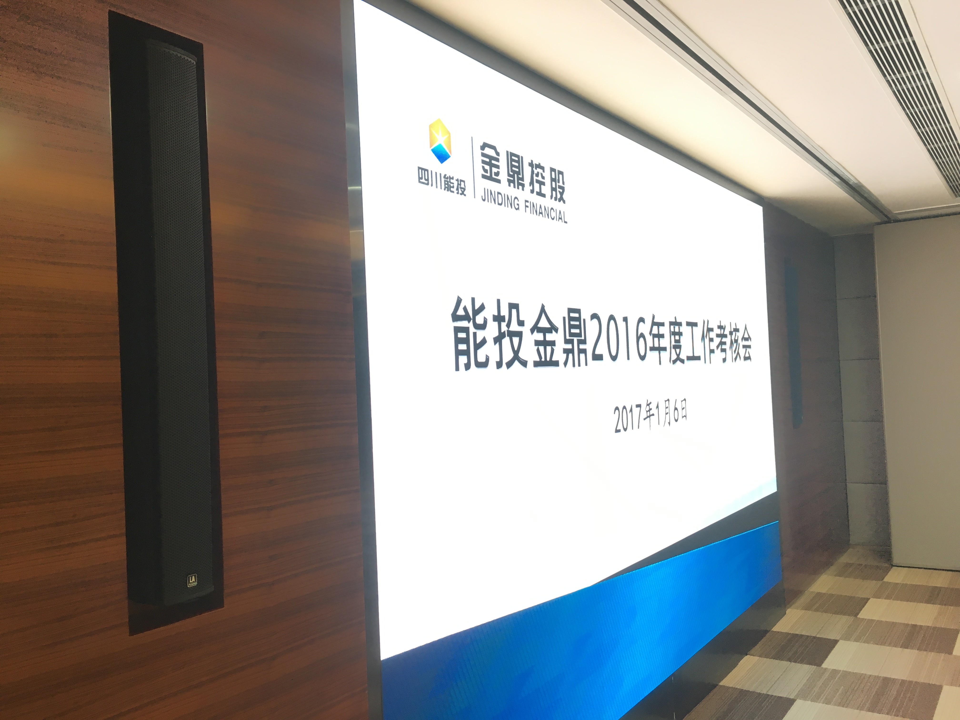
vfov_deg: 48.2
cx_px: 480
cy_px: 360
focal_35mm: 29
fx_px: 804
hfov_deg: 61.7
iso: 64
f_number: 2.2
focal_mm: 4.15
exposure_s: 1/33
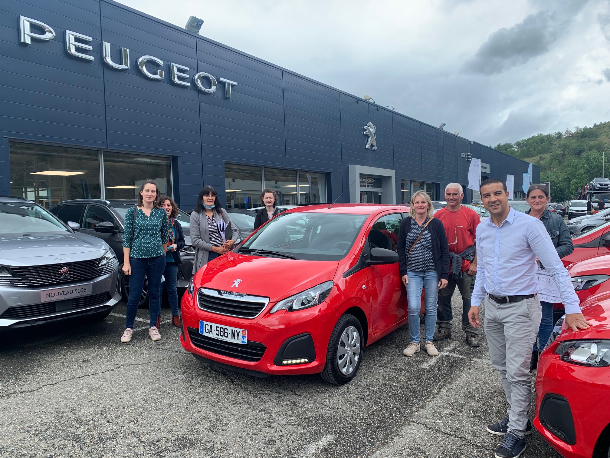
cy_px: 229
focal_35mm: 26
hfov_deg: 67.3
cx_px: 305
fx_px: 458
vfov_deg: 53.1
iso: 25
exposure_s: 1/594
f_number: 1.8
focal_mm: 4.25
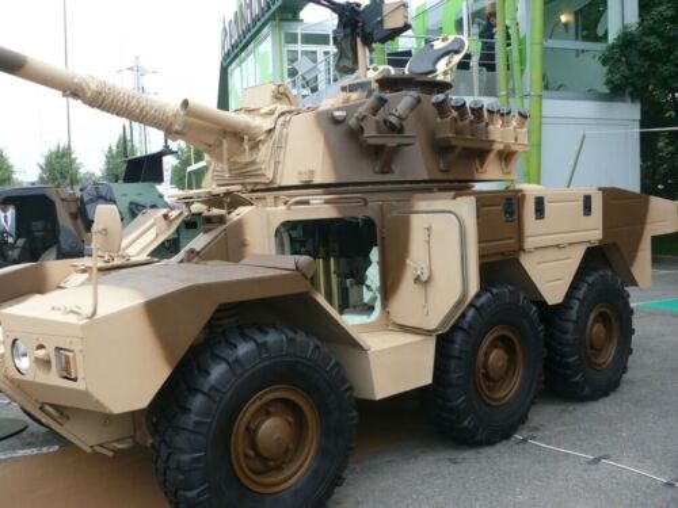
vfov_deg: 40.7
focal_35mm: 35
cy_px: 254
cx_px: 339
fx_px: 686
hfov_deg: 52.6
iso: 100
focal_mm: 7.4
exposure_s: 1/100
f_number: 4
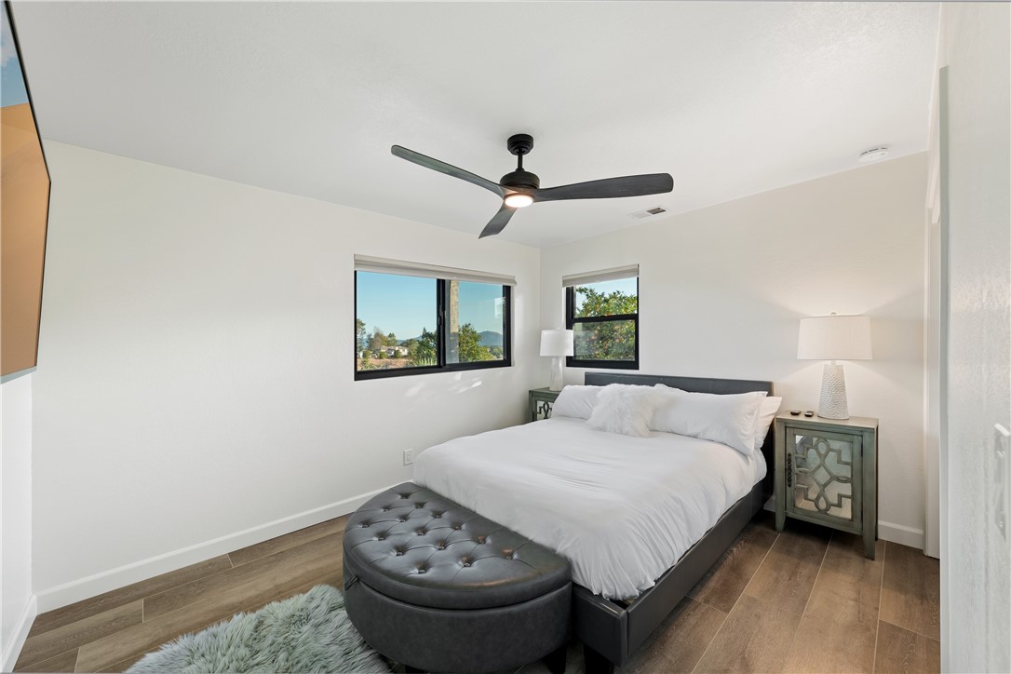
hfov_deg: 108.3
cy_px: 337
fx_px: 365
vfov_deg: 85.4
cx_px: 506
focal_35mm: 13
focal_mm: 13
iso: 100
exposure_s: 1/2
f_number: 7.1
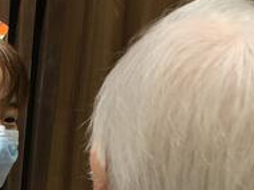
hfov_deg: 21.5
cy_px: 151
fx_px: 645
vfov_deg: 16.6
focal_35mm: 88
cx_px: 3
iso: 40
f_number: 1.8
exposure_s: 1/17
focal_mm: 3.99
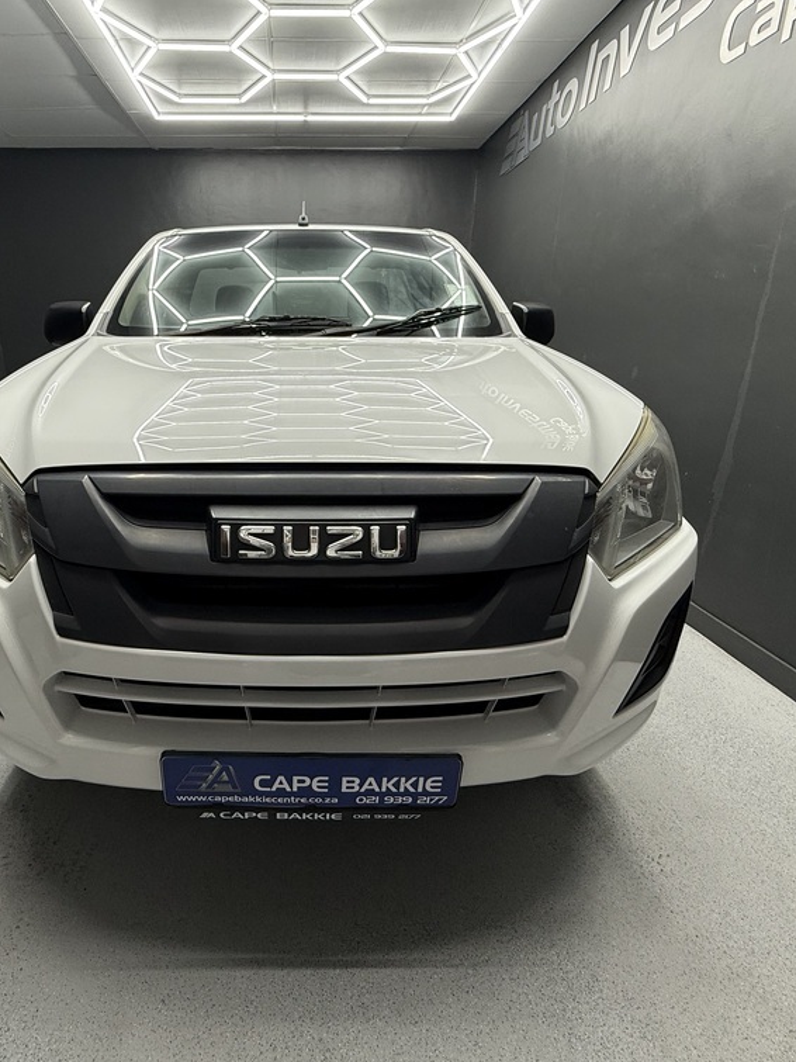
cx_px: 304
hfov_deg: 67.7
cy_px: 539
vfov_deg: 84.7
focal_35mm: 19
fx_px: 583
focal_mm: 2.22
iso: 100
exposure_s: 1/100
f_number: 2.2
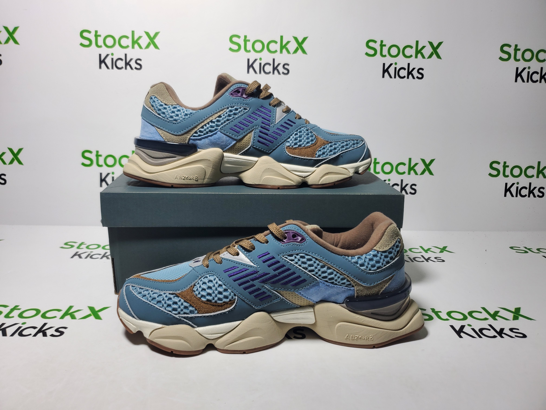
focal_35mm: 26
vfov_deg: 53.1
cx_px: 273
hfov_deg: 67.3
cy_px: 205
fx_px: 410
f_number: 1.5
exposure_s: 1/414
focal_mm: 4.3
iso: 50
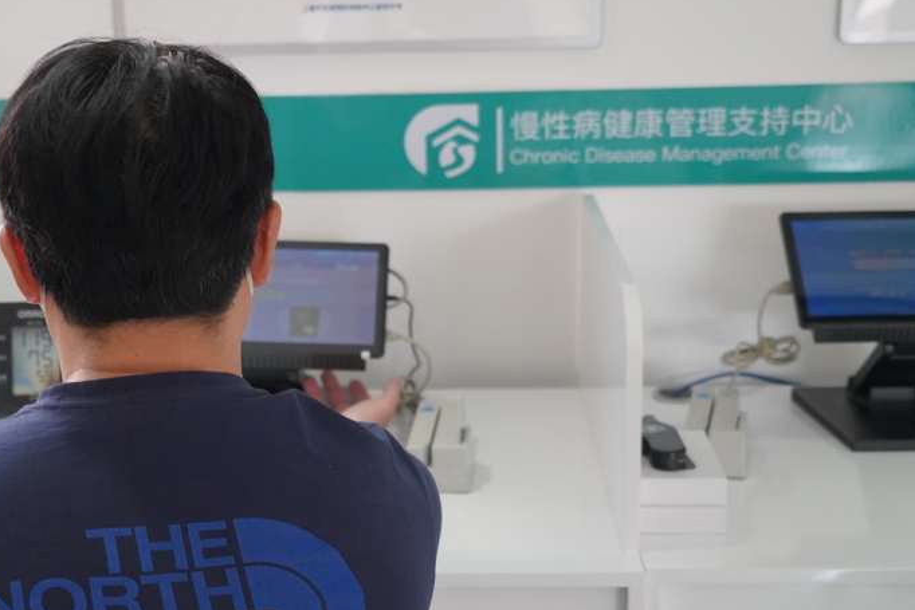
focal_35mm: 62
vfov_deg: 21.9
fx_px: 1576
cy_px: 373
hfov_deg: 32.2
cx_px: 331
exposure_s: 1/160
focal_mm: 47
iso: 4000
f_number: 4.5
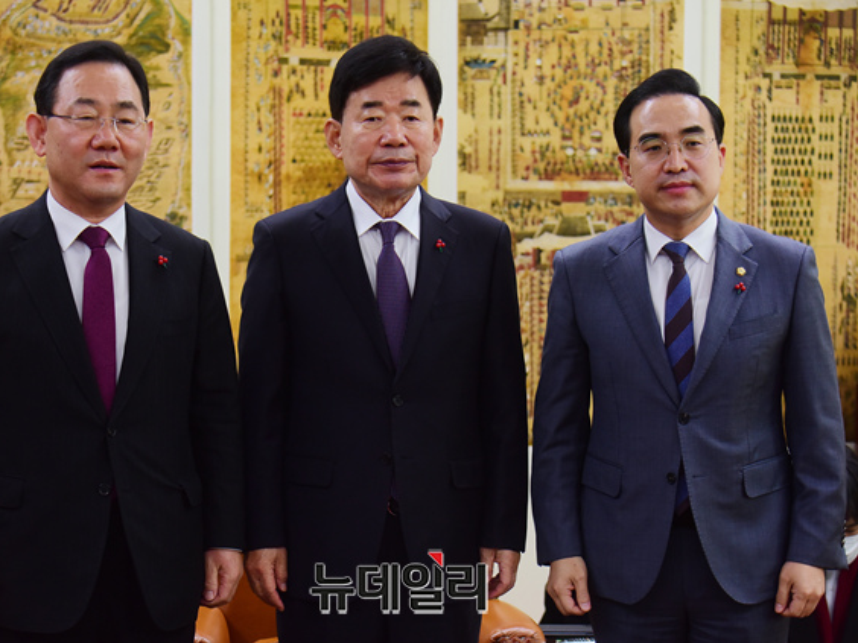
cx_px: 396
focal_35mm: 107
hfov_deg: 18.4
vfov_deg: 13.8
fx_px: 2652
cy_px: 322
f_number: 5
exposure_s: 1/250
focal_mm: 98
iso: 2000
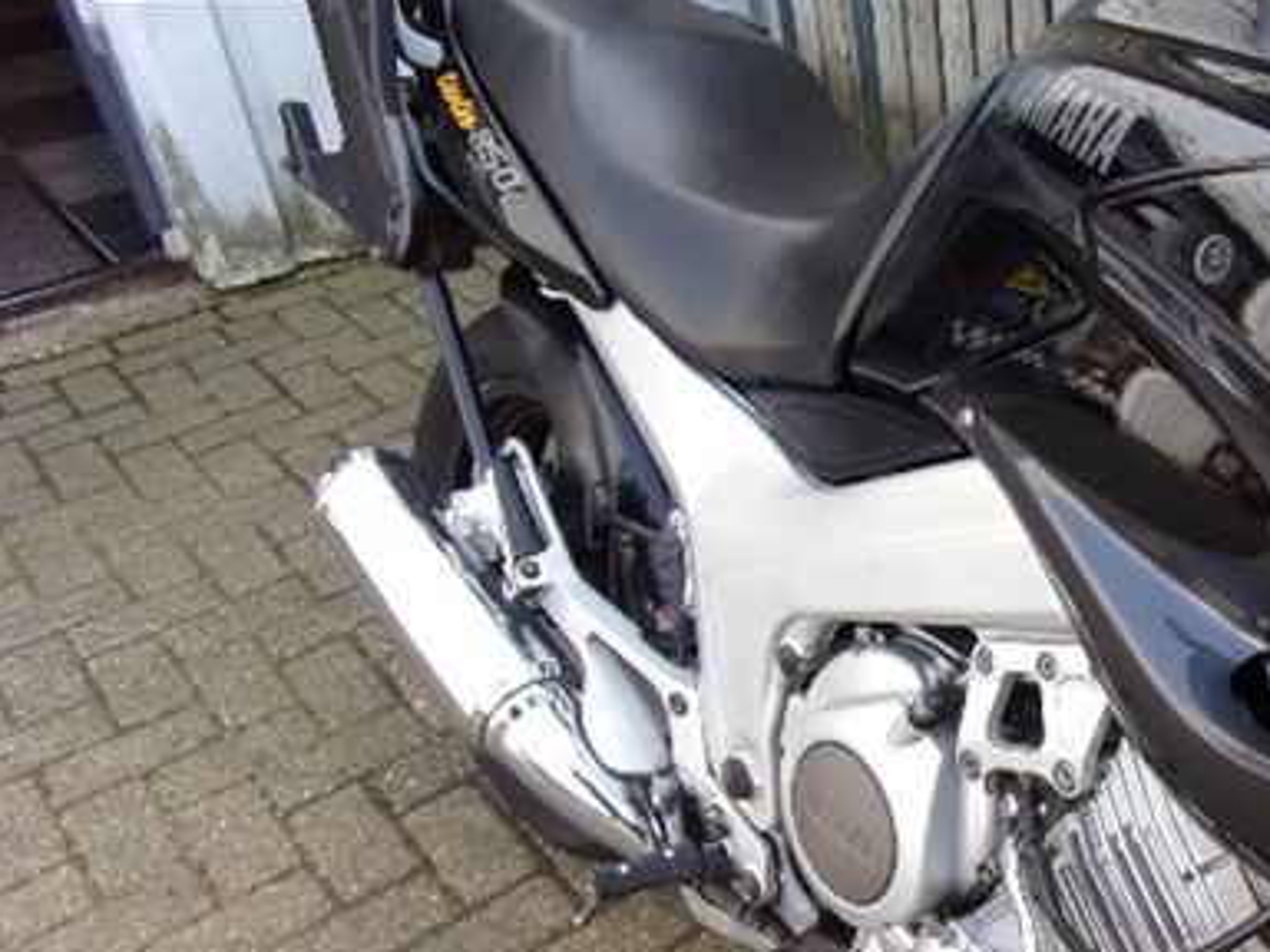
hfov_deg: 44.2
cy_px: 605
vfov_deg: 35.7
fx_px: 1468
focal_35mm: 40
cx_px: 1045
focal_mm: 4.3
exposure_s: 1/110
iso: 80
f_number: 3.3
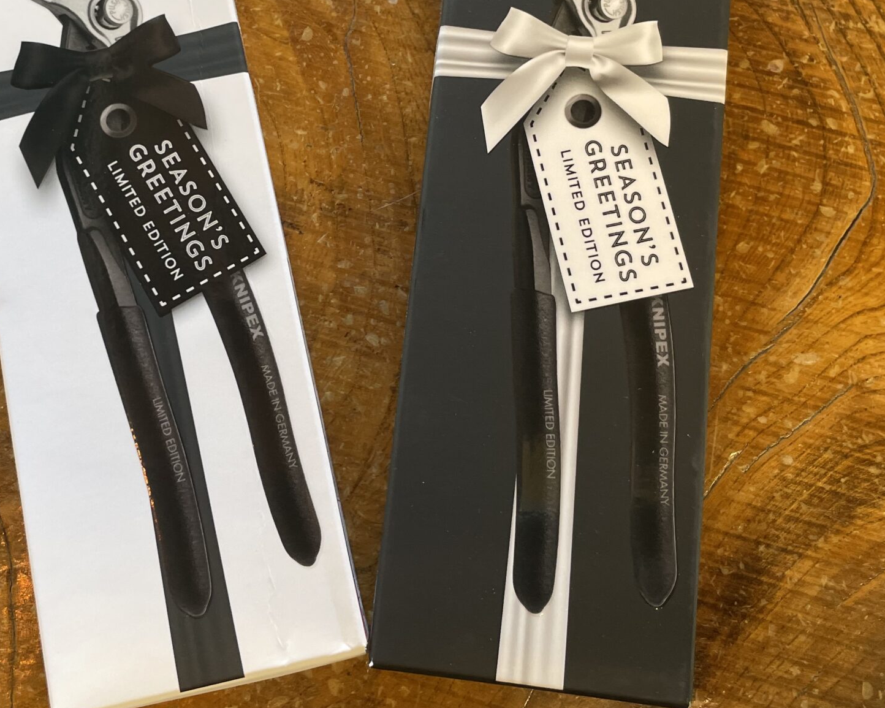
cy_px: 211
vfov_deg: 33.0
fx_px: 1179
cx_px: 345
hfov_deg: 40.9
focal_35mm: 45
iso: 125
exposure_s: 1/120
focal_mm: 4.2
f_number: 1.6
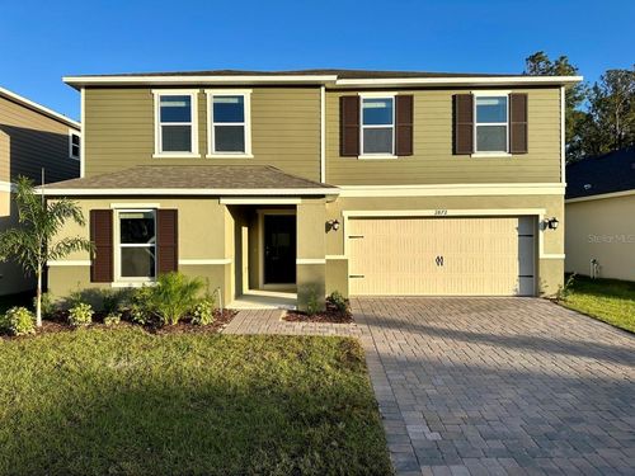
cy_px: 238
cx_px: 318
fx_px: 440
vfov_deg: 56.8
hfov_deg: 71.6
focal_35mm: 24
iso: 80
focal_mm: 6.86
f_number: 1.78
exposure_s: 1/3356
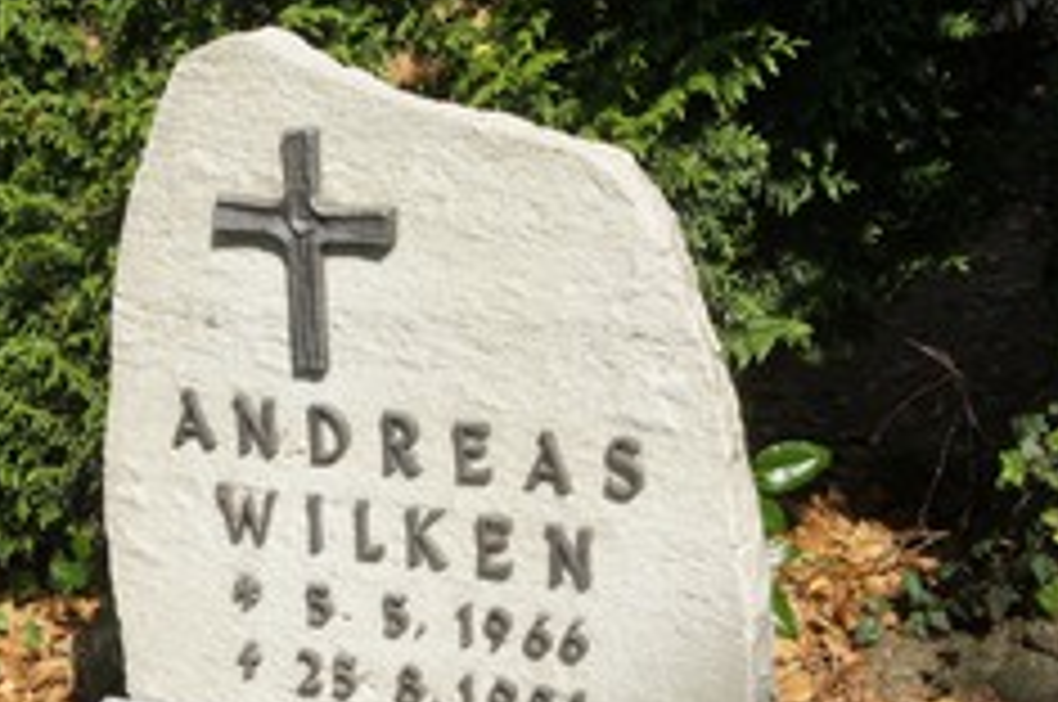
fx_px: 2759
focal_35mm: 94
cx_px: 342
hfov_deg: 21.6
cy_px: 364
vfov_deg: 14.5
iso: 200
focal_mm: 32
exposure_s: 1/320
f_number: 8
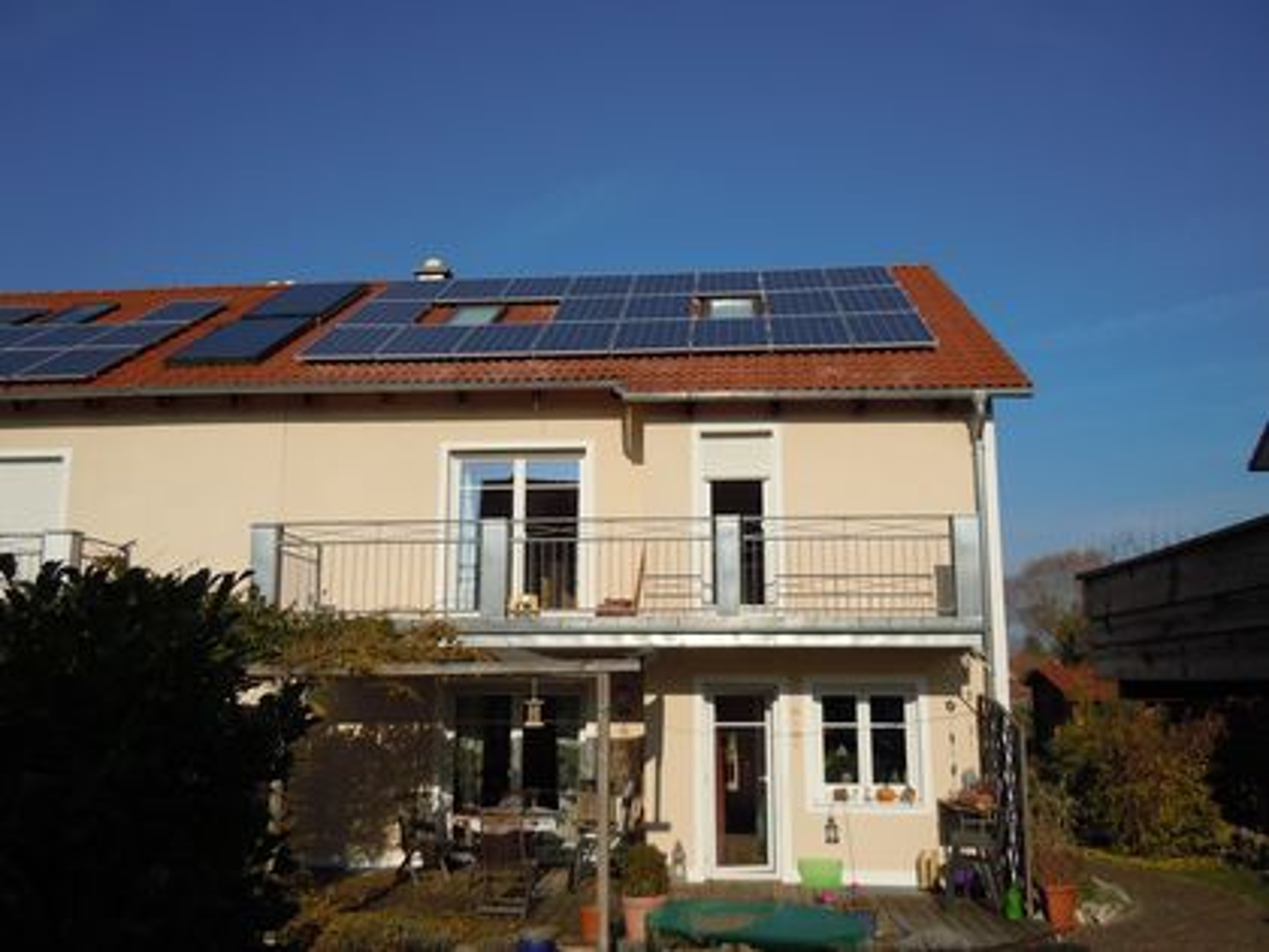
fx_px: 1100
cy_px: 476
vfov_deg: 46.8
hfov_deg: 60.0
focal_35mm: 30
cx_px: 634
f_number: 7
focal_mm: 5.4
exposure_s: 1/500
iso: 100
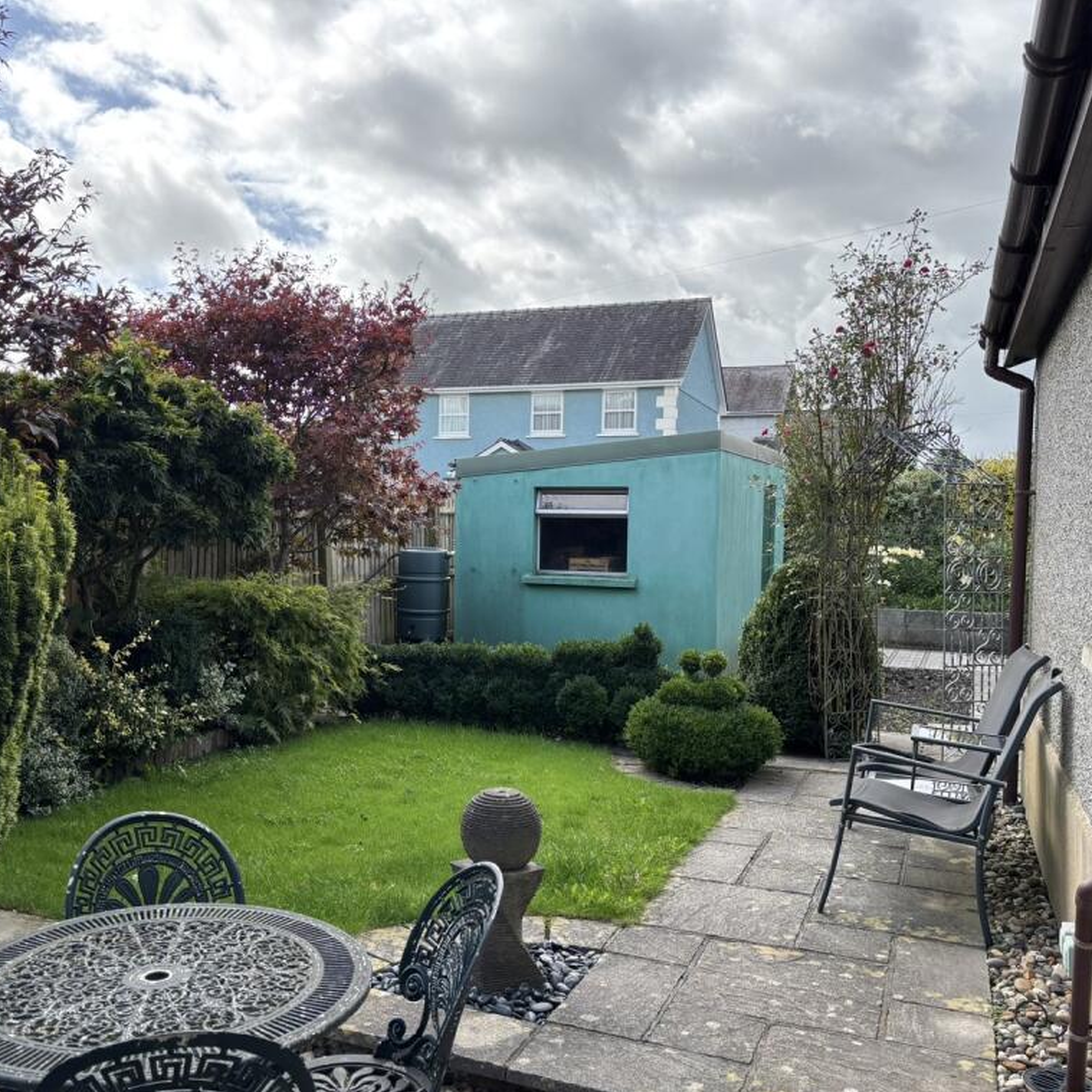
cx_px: 473
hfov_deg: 52.4
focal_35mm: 31
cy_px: 551
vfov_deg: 52.5
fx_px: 1106
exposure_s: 1/1092
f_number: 1.6
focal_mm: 5.96
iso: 50
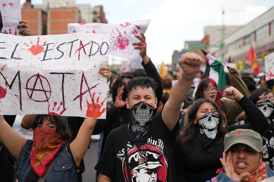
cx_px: 137
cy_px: 91
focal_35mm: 35
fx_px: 266
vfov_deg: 37.8
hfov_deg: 54.4
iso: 100
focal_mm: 35
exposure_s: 1/800
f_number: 1.8
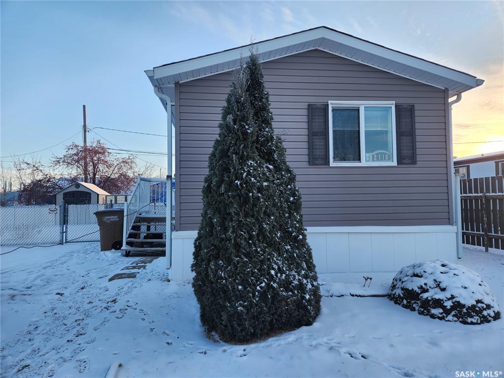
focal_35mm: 23
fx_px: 335
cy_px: 189
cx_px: 252
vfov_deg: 58.9
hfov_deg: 73.9
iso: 20
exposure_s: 1/226
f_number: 1.8
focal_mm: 5.4
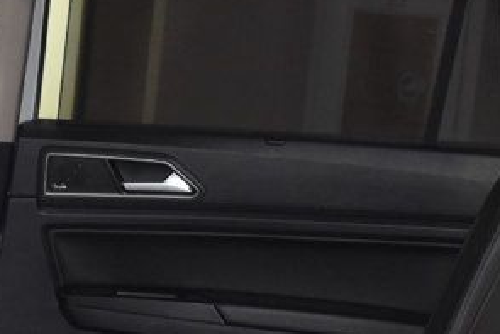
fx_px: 1664
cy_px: 404
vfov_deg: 11.2
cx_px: -66
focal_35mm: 120
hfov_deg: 16.5
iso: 1250
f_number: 3.8
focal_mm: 23
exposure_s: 1/30
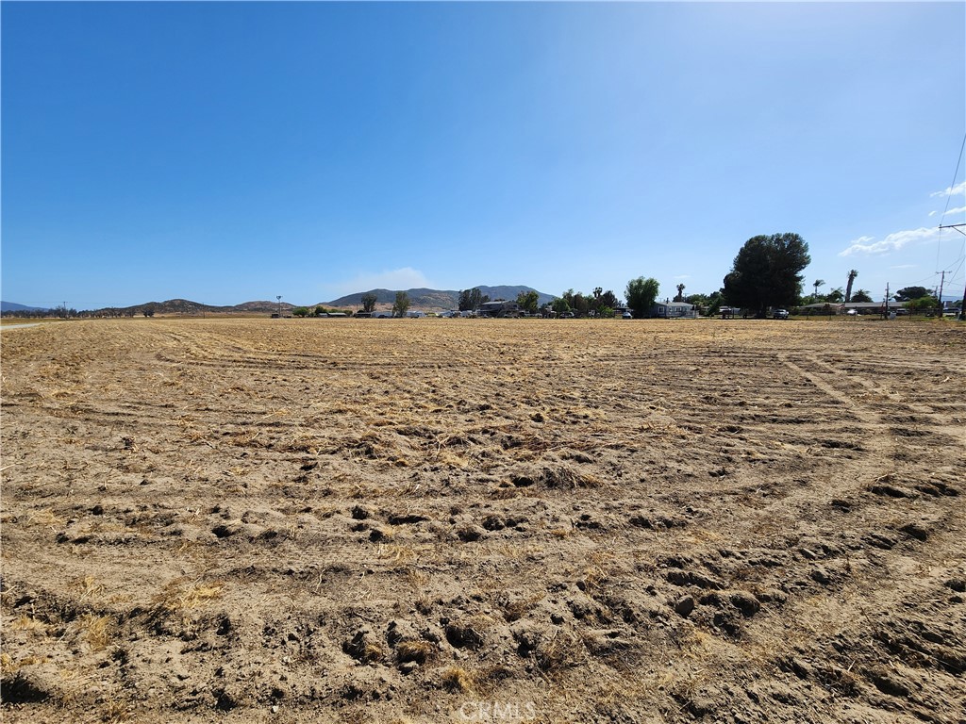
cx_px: 483
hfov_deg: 106.2
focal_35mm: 13
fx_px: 363
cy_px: 362
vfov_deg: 89.9
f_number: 2.2
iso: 50
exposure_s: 1/2730
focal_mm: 2.2
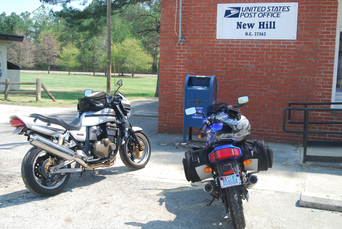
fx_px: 371
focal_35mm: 39
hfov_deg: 49.5
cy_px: 114
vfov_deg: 34.3
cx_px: 171
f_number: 8
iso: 800
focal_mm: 26
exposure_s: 1/160
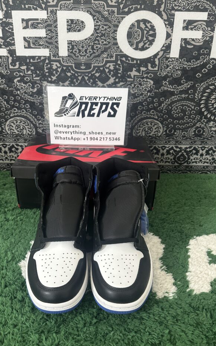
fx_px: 264
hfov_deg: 44.4
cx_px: 95
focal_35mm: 28
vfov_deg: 66.4
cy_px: 188
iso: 400
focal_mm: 6.86
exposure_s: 1/50
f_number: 1.78
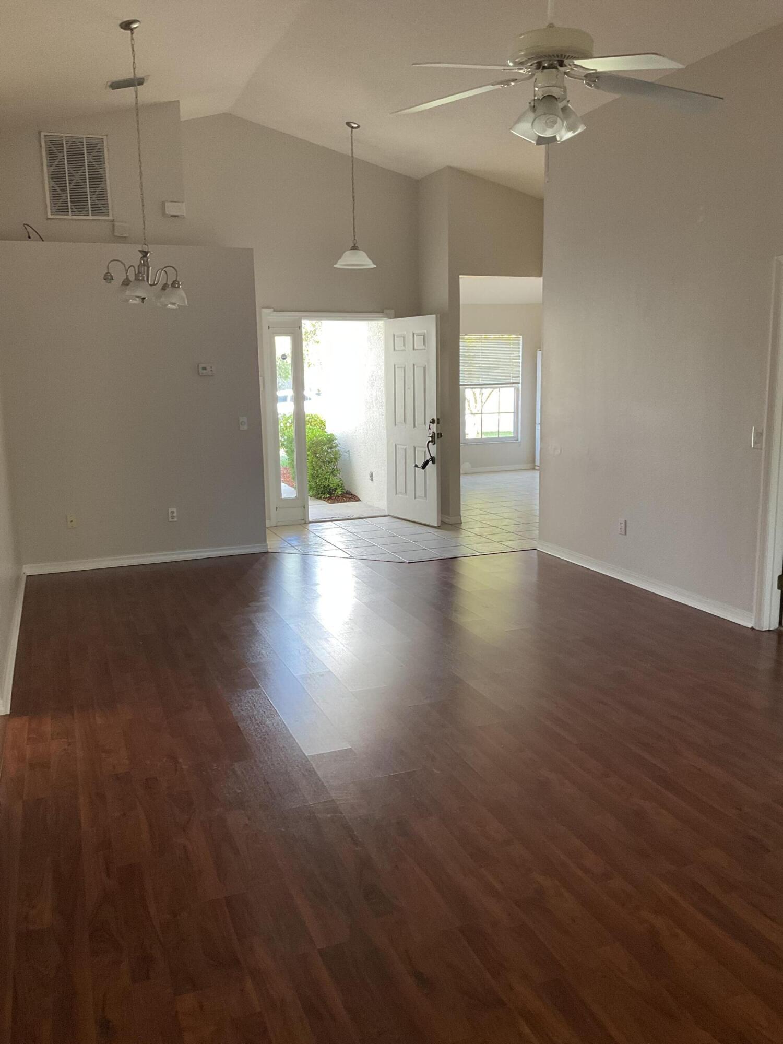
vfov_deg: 61.7
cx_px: 392
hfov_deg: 48.2
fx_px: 875
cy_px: 522
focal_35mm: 29
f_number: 1.8
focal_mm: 3
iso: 80
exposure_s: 1/60
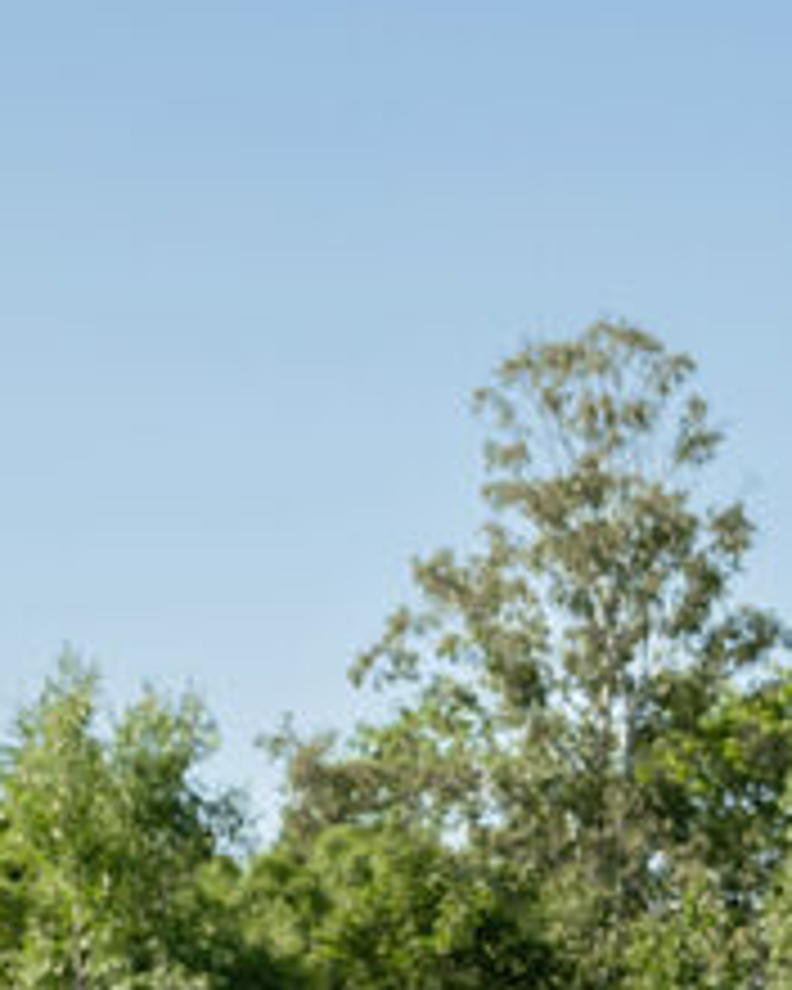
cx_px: 922
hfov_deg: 6.7
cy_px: 1395
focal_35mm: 229
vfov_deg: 8.3
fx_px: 6710
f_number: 4
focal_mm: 56
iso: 100
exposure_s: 1/400
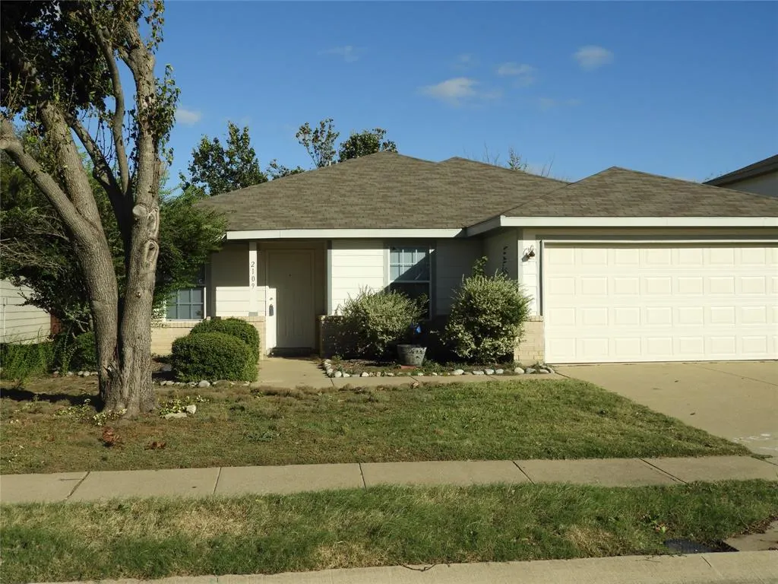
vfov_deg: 36.0
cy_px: 292
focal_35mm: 40
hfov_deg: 46.8
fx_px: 899
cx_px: 389
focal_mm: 7.2
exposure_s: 1/1600
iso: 100
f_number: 3.8
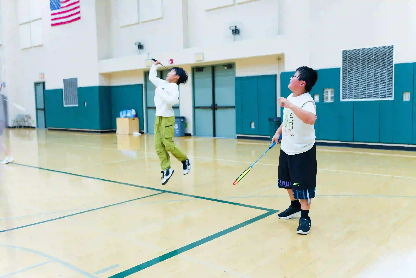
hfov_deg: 54.4
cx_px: 208
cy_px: 139
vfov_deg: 37.9
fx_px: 405
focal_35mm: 35
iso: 2000
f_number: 2.8
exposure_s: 1/320
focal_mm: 35
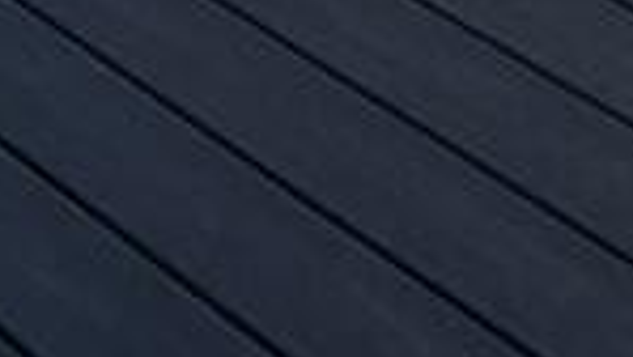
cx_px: -183
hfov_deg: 18.9
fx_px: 1763
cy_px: -1062
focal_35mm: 105
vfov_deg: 7.8
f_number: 2.2
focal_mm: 2.22
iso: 50
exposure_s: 1/1613
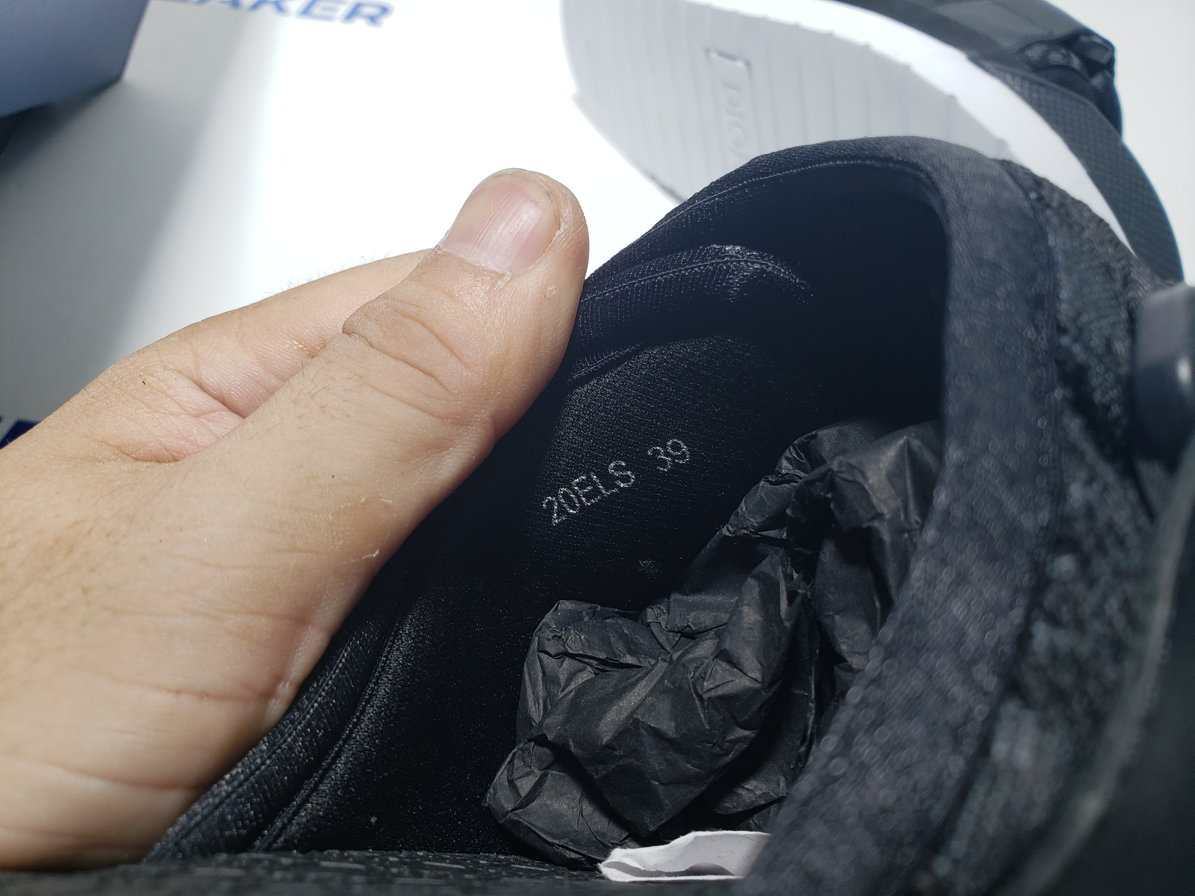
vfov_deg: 53.1
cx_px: 598
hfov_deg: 67.3
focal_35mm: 26
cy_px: 448
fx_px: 898
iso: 50
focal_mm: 4.3
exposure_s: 1/100
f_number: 2.4
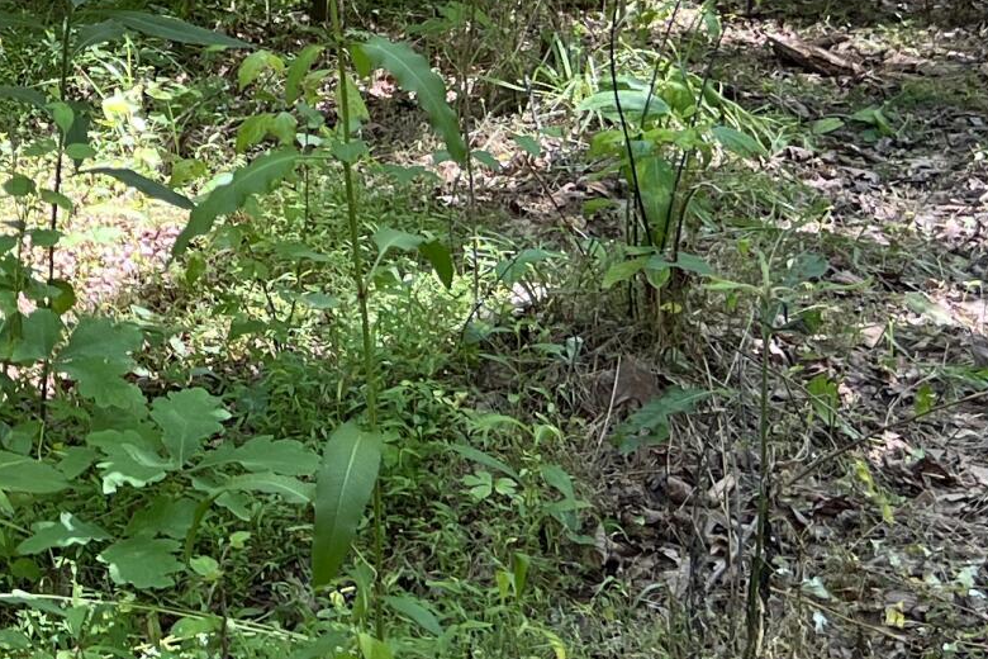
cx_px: -296
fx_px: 2854
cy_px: -66
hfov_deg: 18.3
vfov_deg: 12.9
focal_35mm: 104
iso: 50
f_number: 1.5
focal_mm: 5.7
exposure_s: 1/121
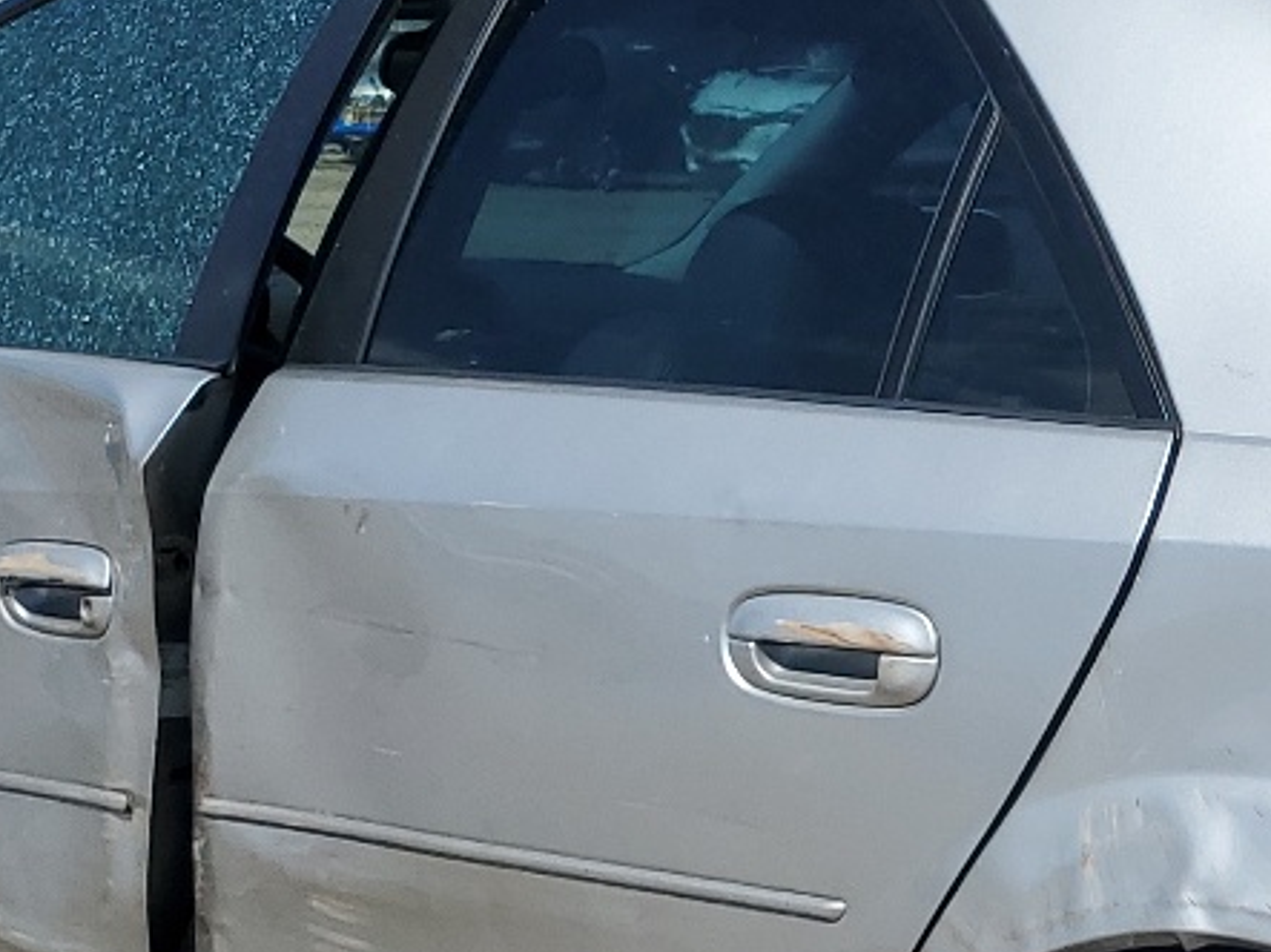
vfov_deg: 15.6
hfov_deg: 20.3
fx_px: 3450
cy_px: 789
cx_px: 1208
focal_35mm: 94
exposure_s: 1/5000
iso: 50
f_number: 1.5
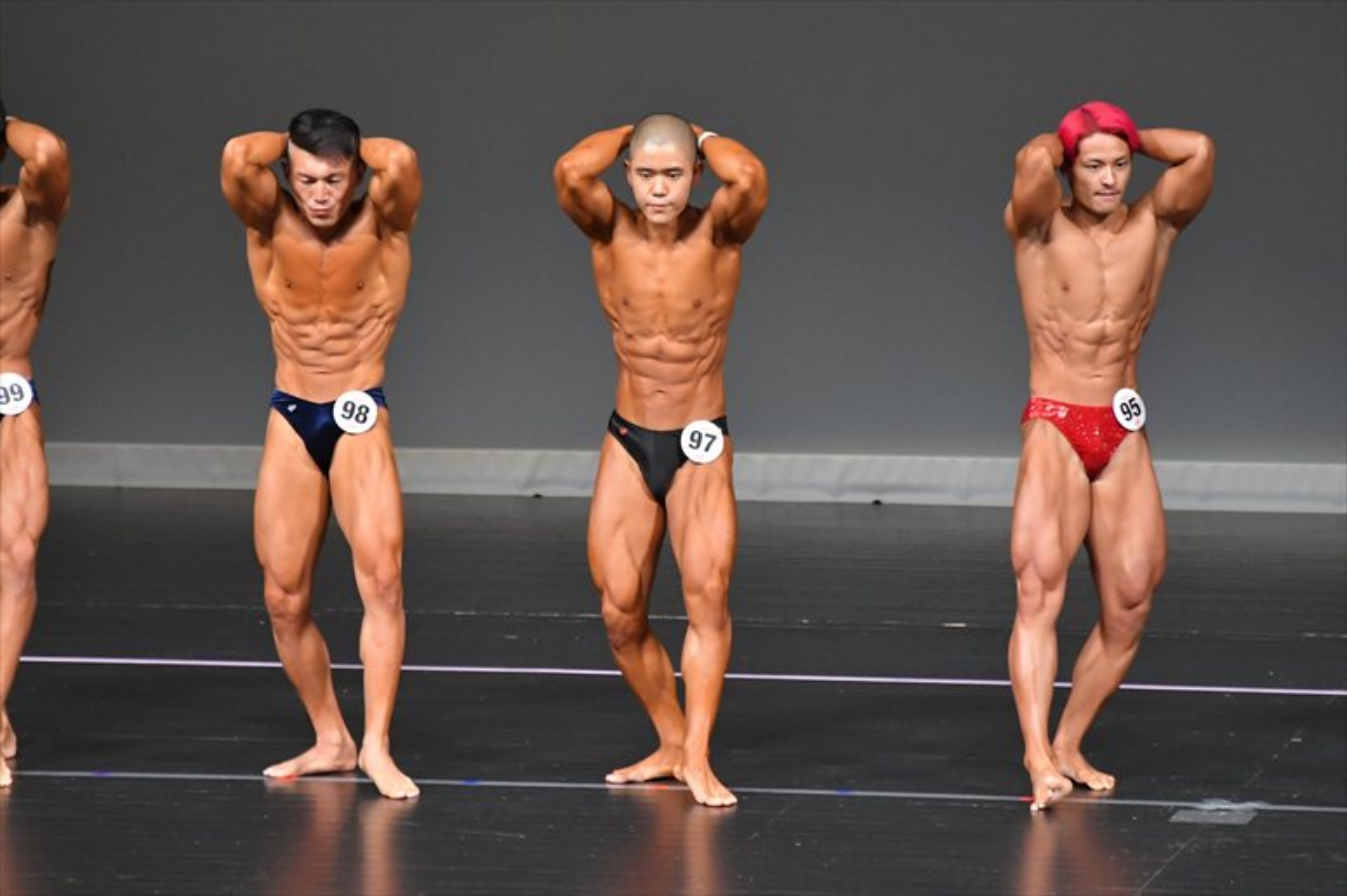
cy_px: 448
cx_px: 674
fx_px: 12903
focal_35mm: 345
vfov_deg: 4.0
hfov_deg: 6.0
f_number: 5.6
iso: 5000
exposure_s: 1/400
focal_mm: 230
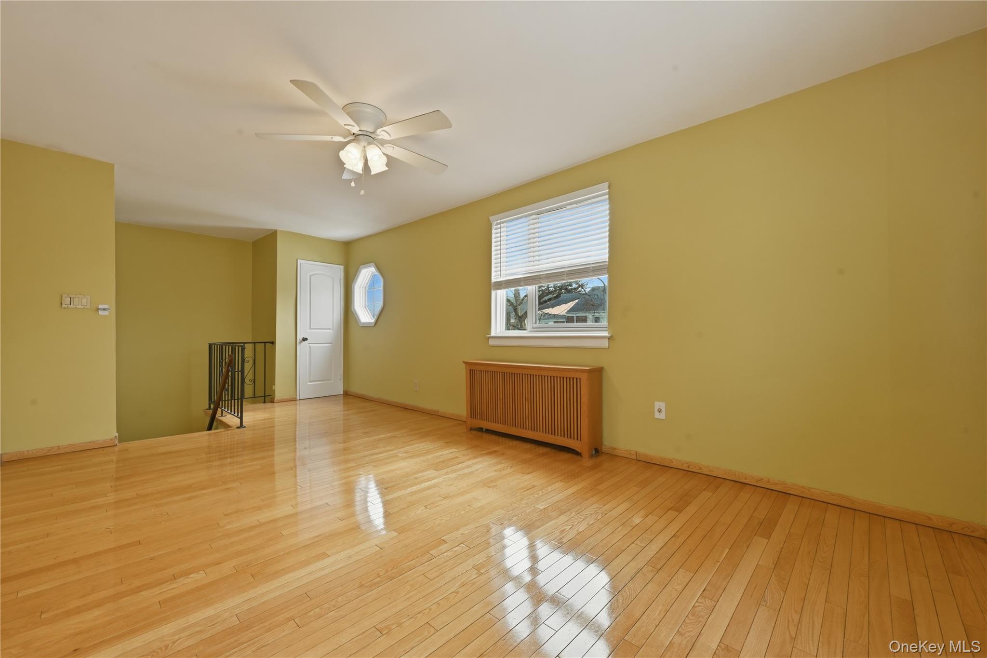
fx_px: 384
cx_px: 494
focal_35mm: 14
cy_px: 329
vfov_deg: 81.2
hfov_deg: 104.3
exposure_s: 1/13
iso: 100
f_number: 11
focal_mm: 14
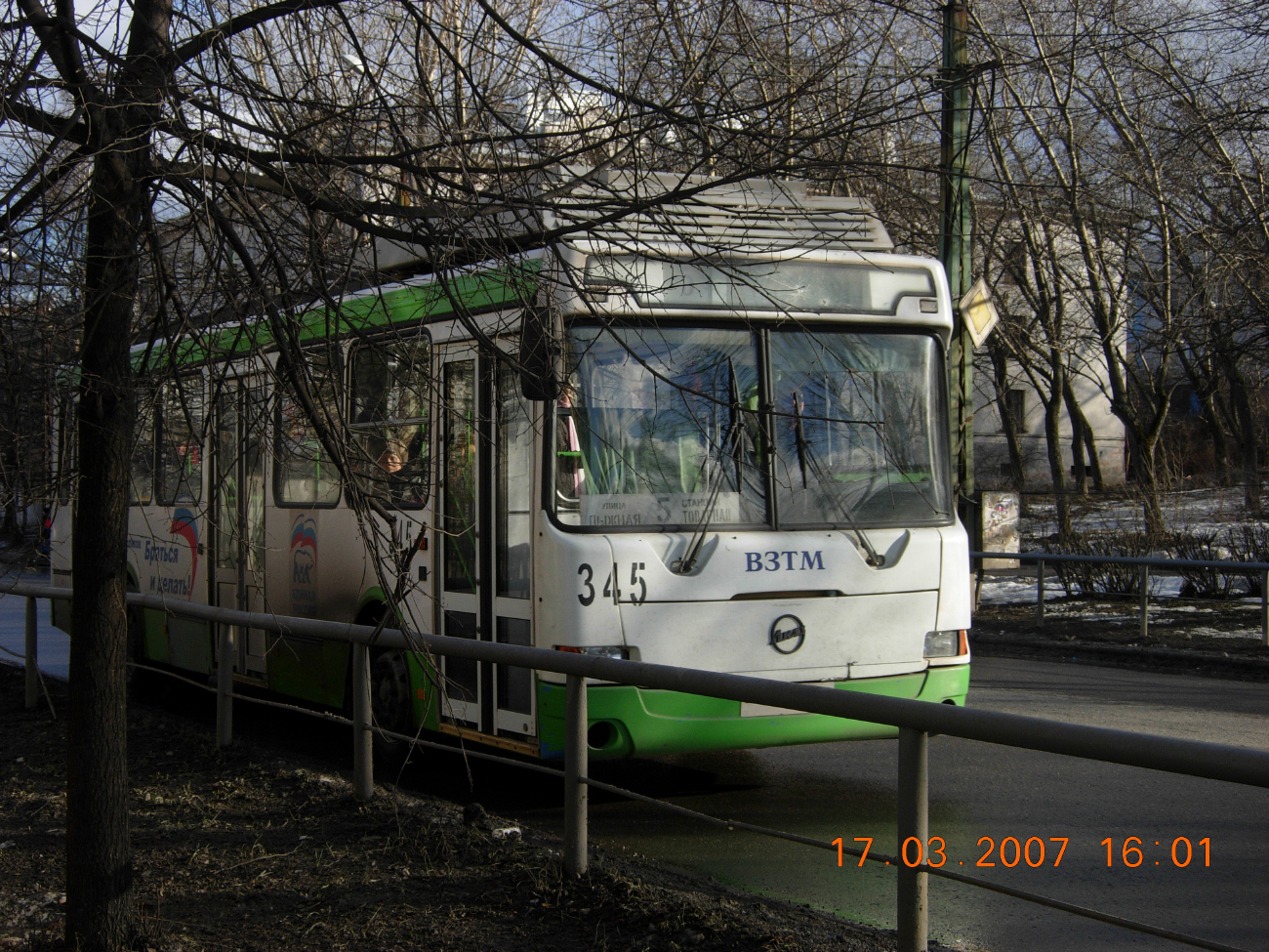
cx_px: 634
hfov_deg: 31.2
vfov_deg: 23.7
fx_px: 2273
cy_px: 476
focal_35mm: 62
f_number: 4.9
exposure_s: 1/384
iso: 50
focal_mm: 12.9
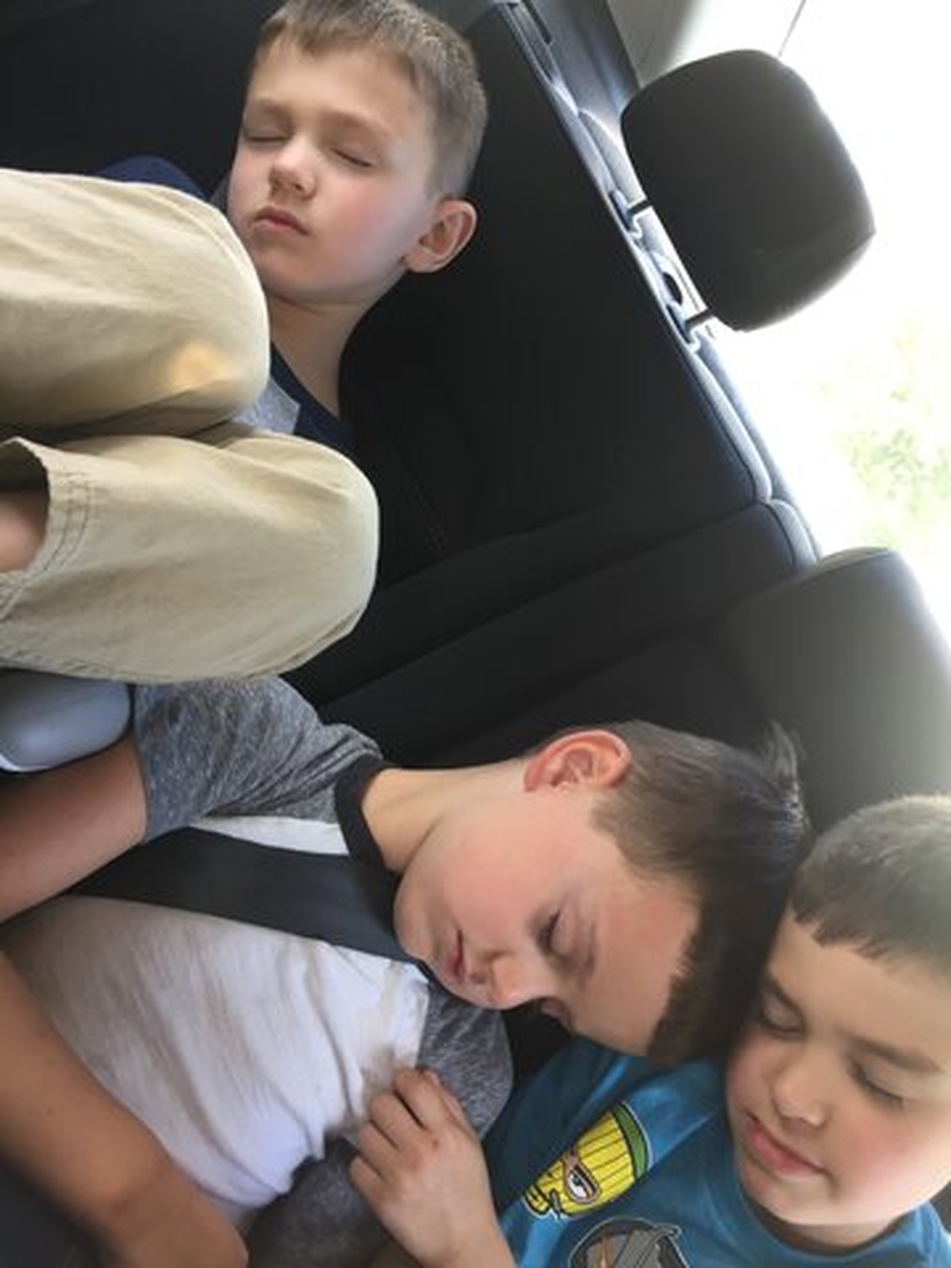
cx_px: 476
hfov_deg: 48.2
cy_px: 634
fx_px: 1062
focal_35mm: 29
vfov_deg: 61.7
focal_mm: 4.15
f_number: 2.2
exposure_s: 1/40
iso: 32
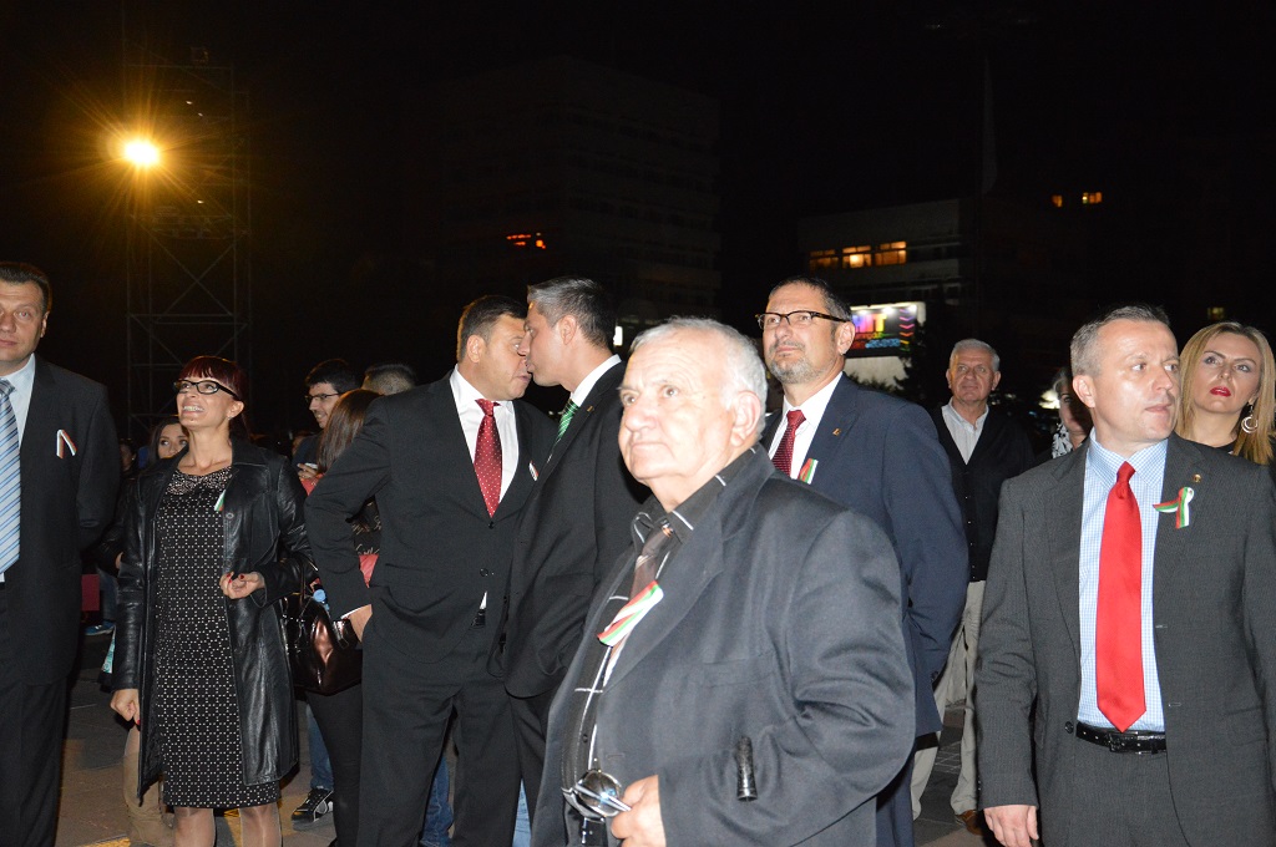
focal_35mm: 42
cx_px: 638
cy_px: 424
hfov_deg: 46.5
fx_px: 1487
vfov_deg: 31.8
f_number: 4
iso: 3200
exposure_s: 1/60
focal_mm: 28
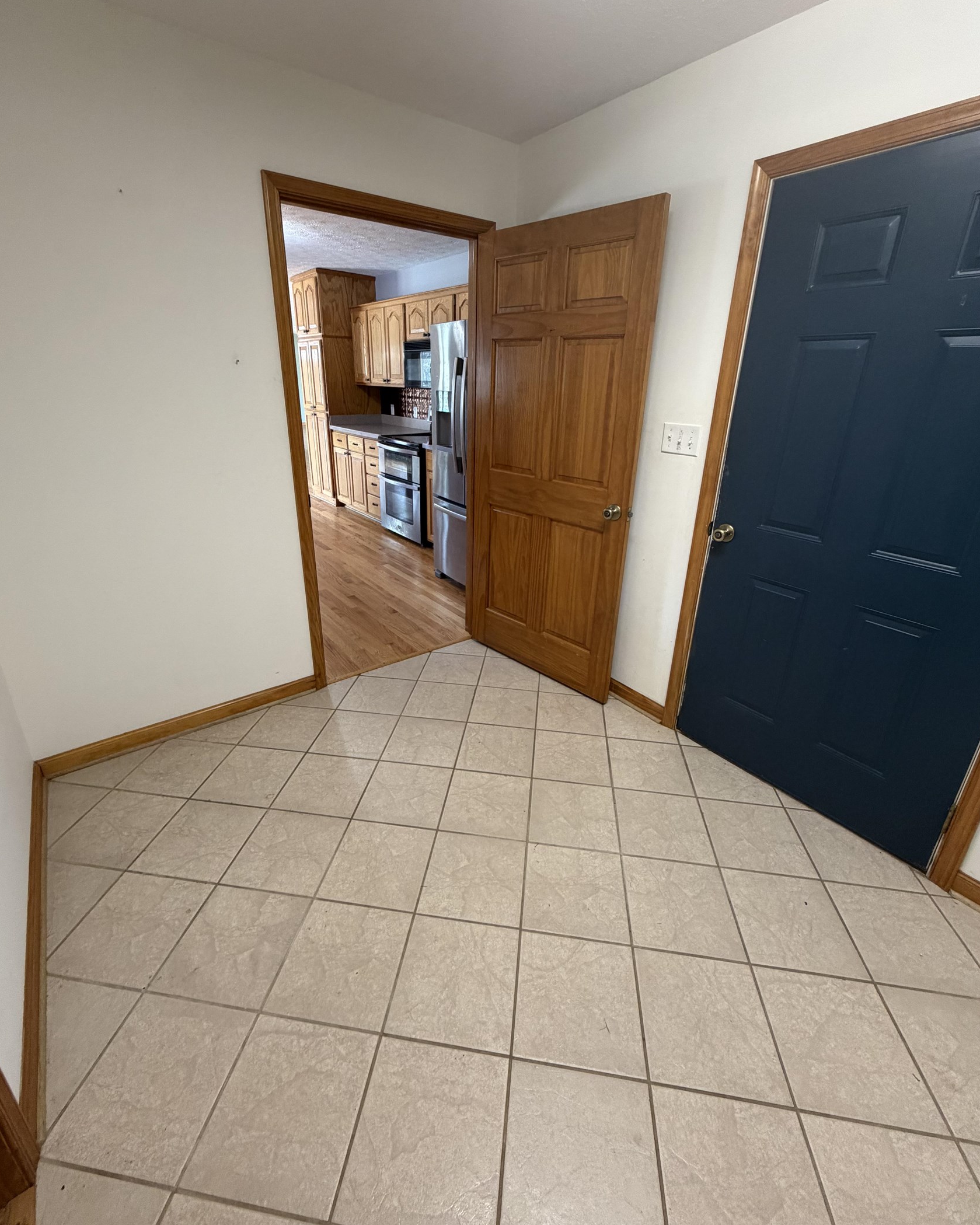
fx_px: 544
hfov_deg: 84.0
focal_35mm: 15
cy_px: 582
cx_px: 482
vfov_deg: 96.7
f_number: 2.2
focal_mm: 2.22
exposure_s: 1/60
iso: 250
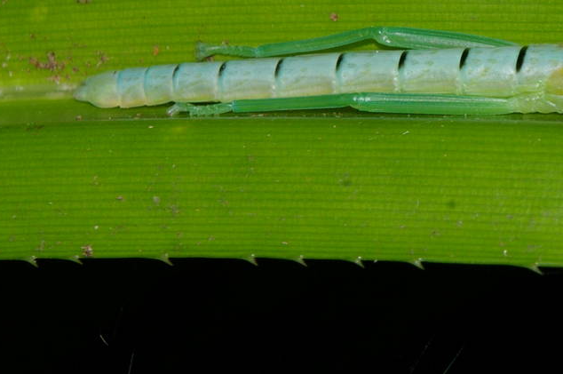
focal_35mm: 208
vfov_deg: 6.6
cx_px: 670
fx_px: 3253
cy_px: 82
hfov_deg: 9.8
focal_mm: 55
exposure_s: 1/60
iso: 400
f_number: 16
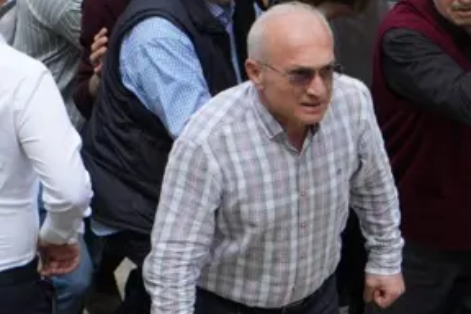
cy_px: 20
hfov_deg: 6.4
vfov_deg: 4.3
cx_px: 144
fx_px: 4199
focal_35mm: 321
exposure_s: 1/800
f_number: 7.1
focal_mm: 70
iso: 320
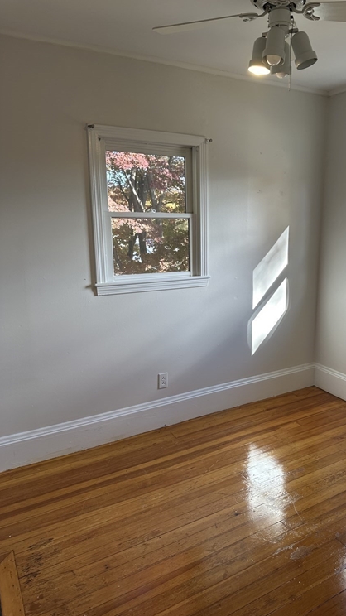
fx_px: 441
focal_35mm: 27
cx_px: 237
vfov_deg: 69.9
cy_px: 305
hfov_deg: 42.2
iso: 80
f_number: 1.78
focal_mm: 6.86
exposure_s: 1/175
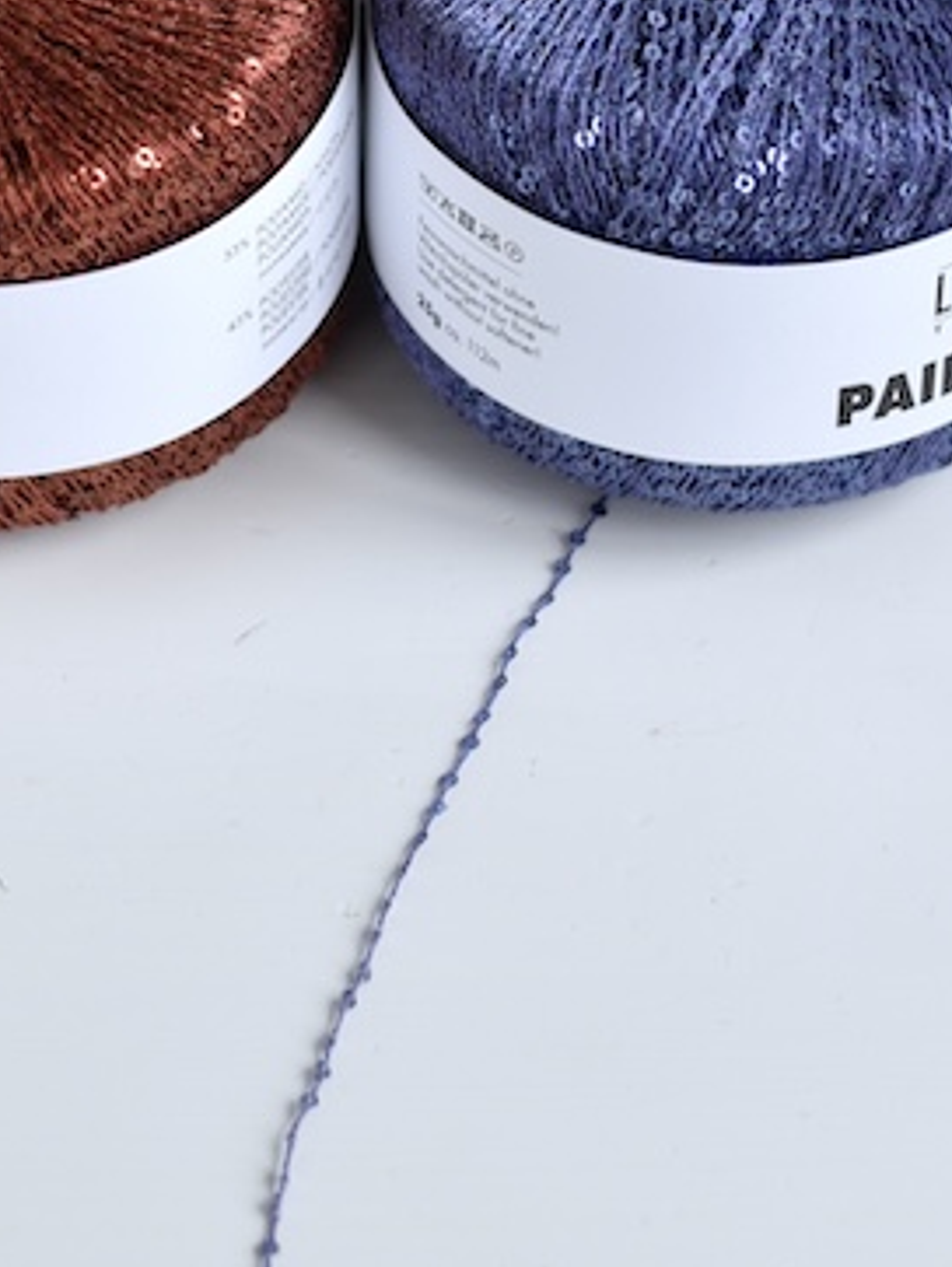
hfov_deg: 7.3
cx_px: -54
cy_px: -455
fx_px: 7472
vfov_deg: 9.5
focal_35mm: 204
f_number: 2.8
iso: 160
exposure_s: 1/50
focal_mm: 50
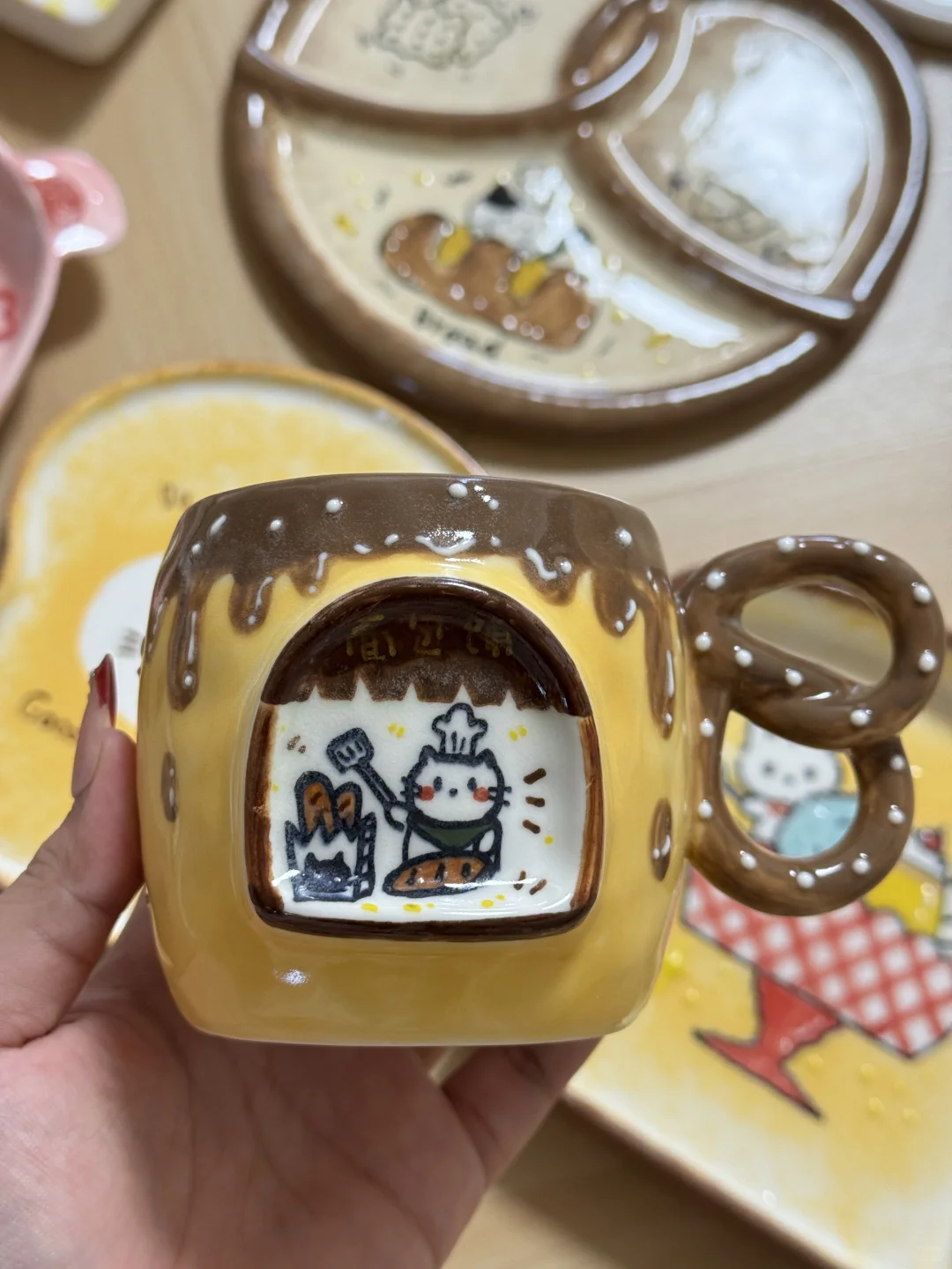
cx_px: 476
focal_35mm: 48
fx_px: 1760
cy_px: 634
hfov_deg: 30.3
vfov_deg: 39.7
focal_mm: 6.76
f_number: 1.78
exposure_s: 1/50
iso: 100
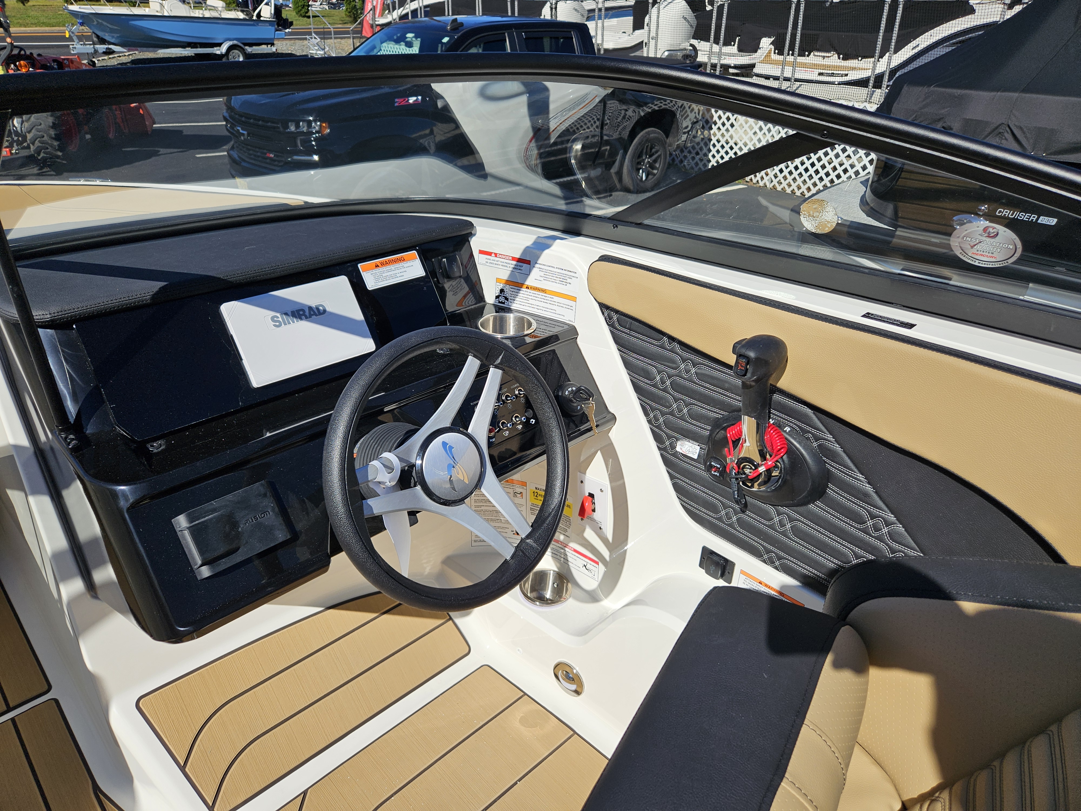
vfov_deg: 58.9
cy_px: 406
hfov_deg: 73.9
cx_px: 540
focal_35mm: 23
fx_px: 718
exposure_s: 1/3075
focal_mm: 5.4
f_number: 1.8
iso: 25
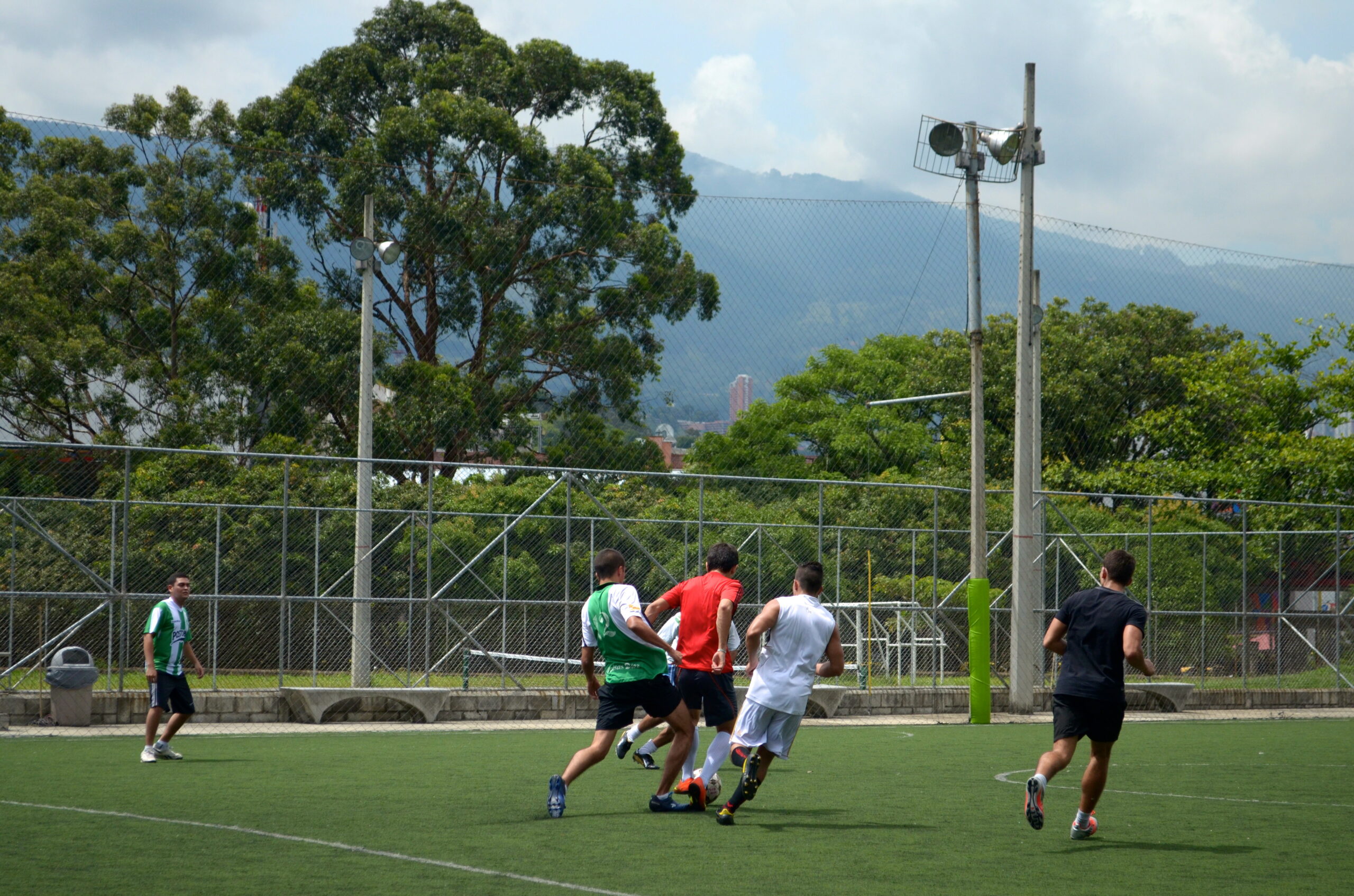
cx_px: 677
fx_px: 3097
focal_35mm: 82
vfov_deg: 16.5
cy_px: 448
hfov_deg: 24.7
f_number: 5.6
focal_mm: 55
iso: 400
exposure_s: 1/2000
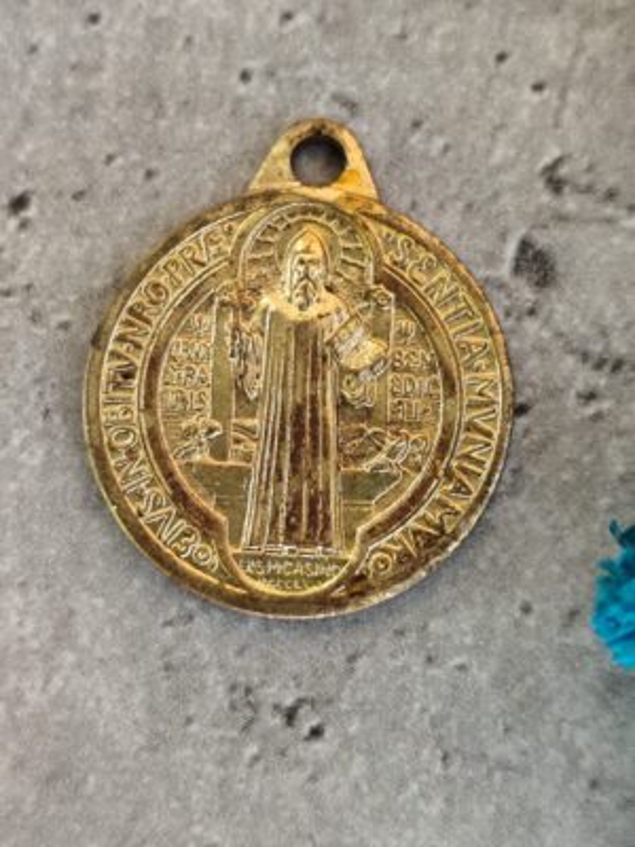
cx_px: 318
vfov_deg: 21.1
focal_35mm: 93
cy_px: 424
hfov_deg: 15.9
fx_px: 2275
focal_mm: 6.19
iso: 320
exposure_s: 1/25
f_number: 1.65
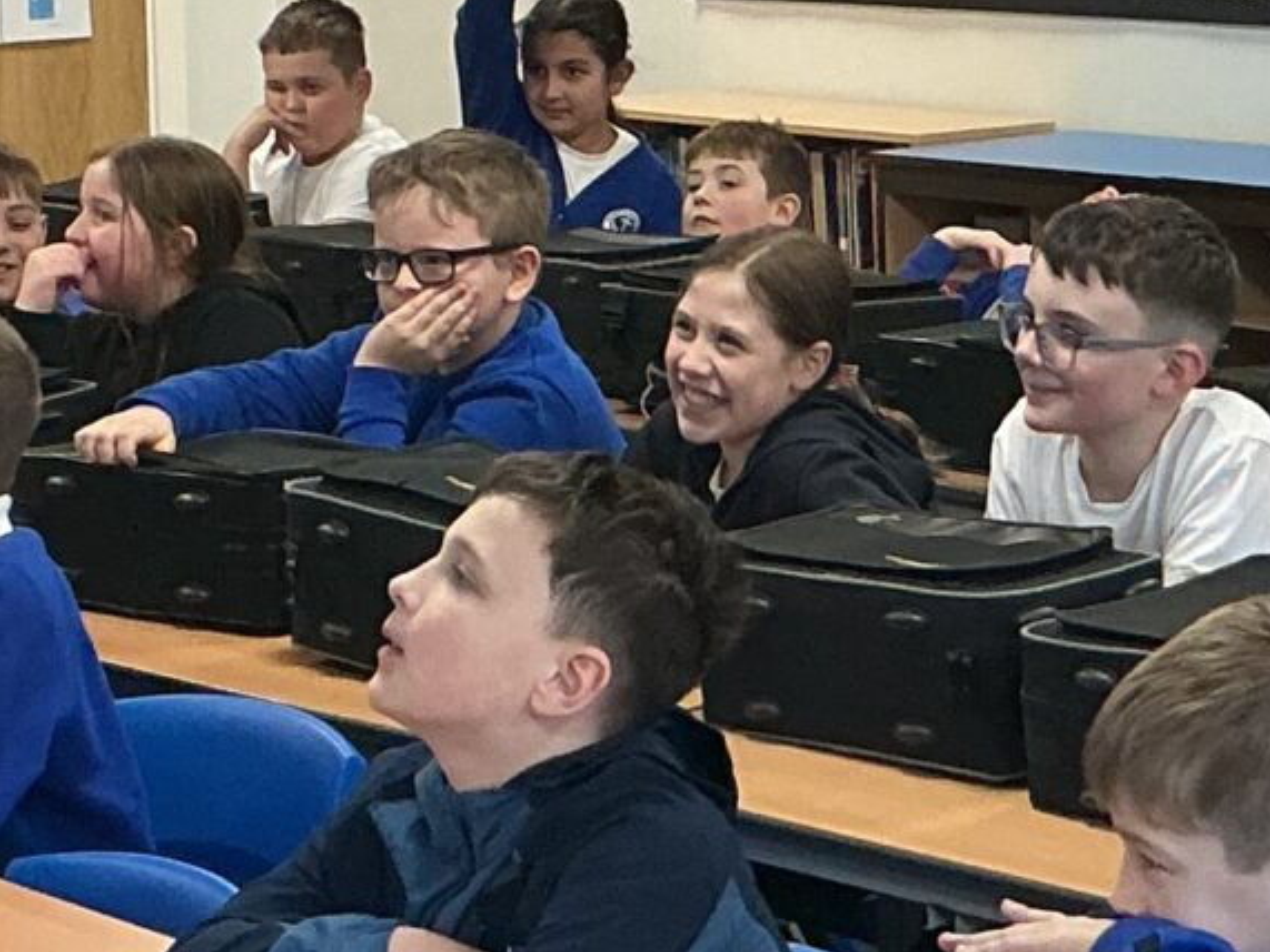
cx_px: 1063
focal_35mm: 130
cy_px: 136
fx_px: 4768
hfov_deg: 15.1
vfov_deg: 11.3
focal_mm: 3
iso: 125
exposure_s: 1/60
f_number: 1.8
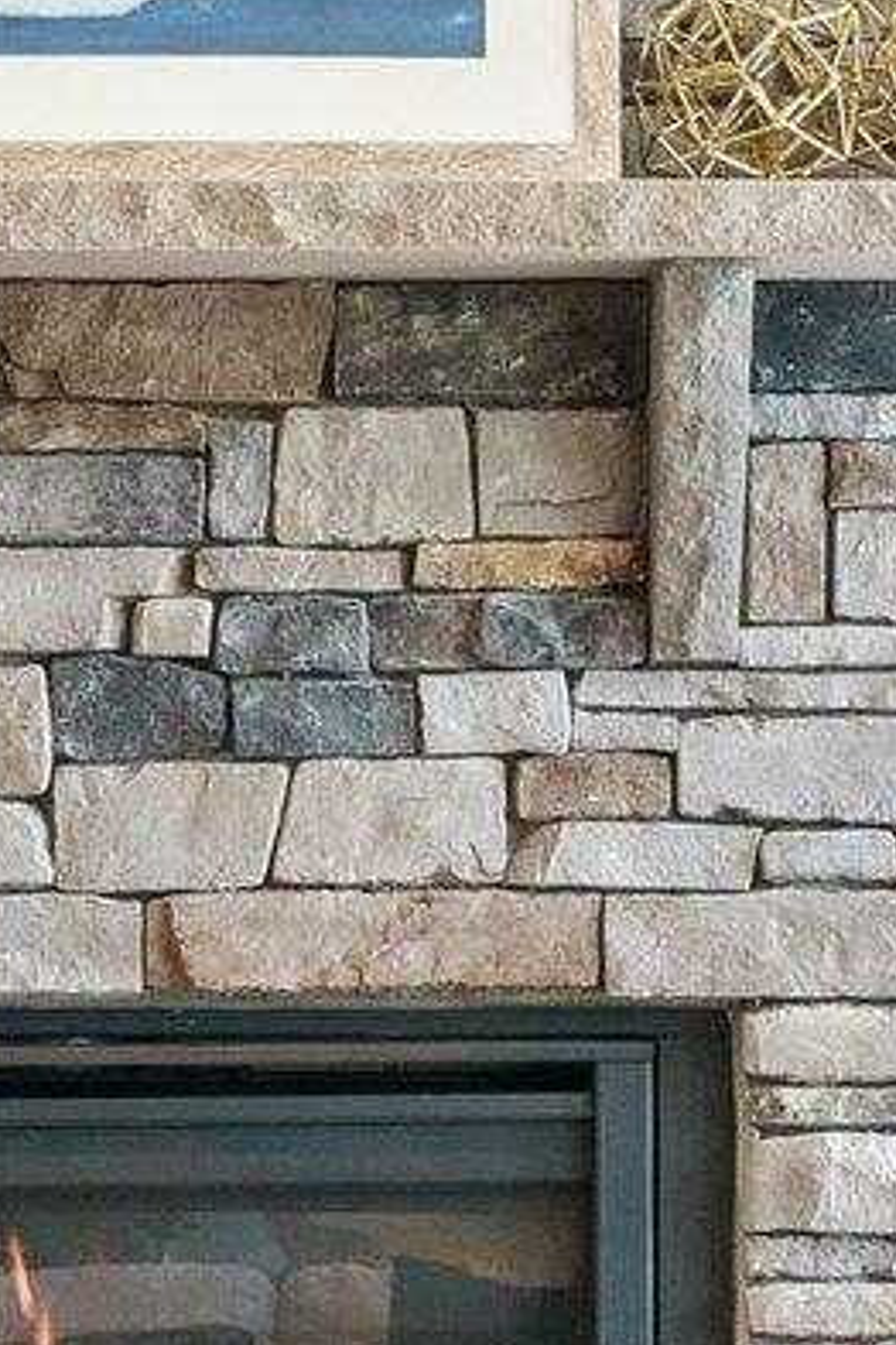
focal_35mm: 167
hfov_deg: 8.2
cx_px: -31
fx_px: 6234
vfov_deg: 12.3
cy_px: 991
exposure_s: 1/3
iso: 640
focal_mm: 32
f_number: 11
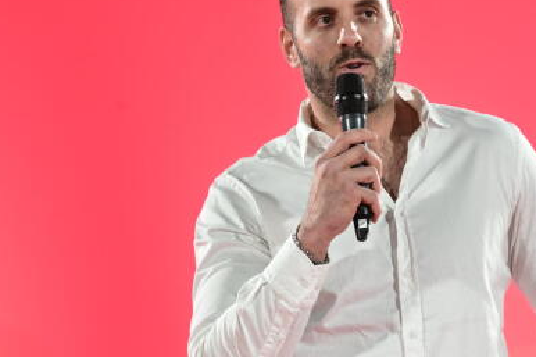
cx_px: 422
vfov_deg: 4.0
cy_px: 240
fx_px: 5090
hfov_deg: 6.0
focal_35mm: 342
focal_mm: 200
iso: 1600
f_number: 6.3
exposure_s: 1/60
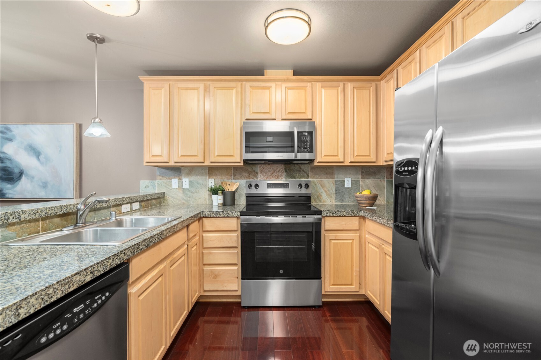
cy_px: 180
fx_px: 240
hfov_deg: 96.7
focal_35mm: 16
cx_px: 270
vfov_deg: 73.7
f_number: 8
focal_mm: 16
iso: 400
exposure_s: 1/8
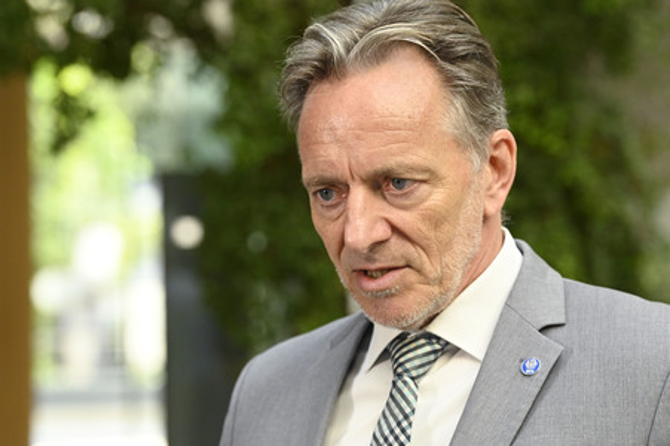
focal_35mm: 130
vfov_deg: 10.5
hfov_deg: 15.8
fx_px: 2418
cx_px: 335
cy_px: 223
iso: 4000
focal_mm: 130
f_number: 5.6
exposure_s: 1/800
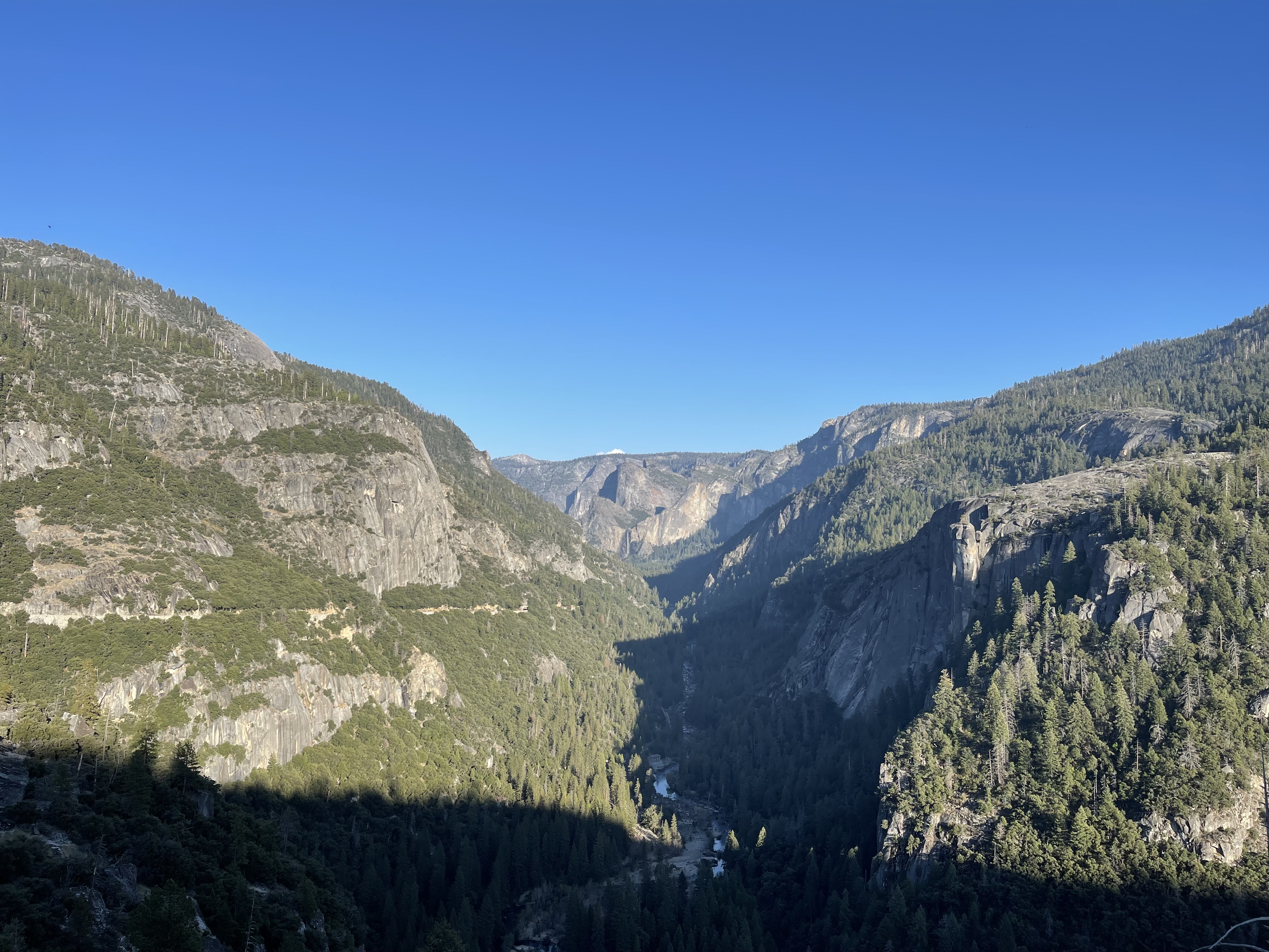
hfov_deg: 69.4
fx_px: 916
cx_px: 634
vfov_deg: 54.9
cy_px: 476
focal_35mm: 25
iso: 32
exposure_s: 1/2336
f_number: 1.6
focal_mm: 5.1
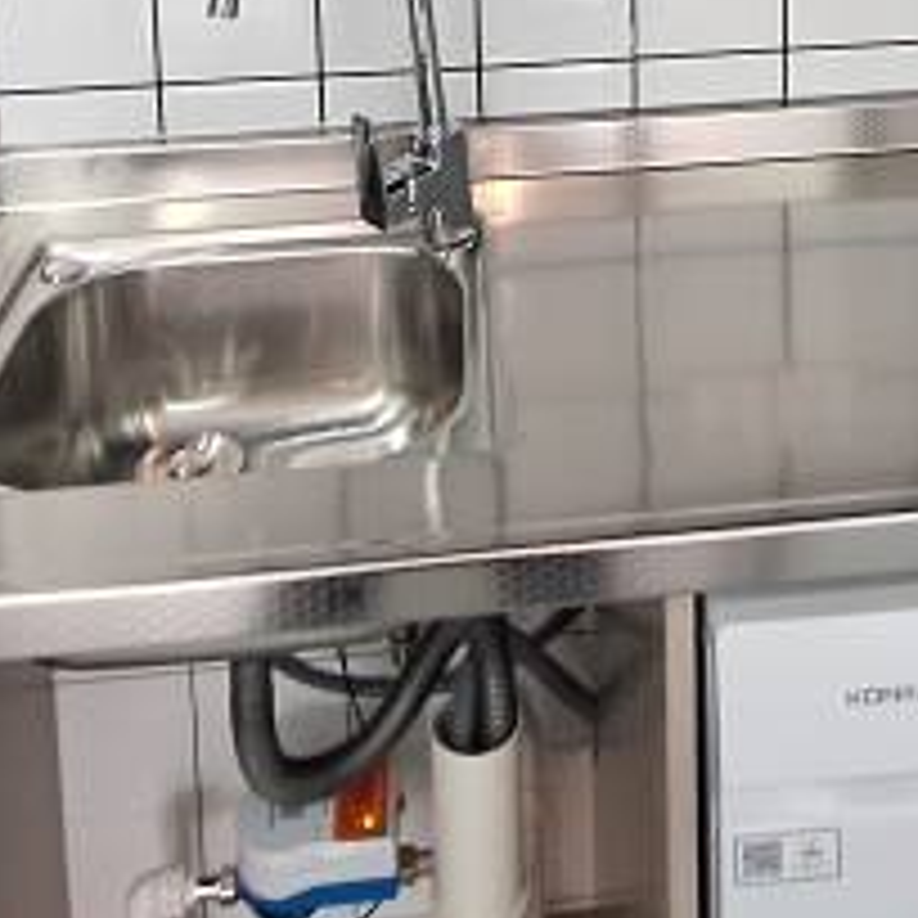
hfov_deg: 37.2
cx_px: 598
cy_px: -270
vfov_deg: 30.0
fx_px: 1350
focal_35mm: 45
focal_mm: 1.74
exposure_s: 1/25
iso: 250
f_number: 2.2
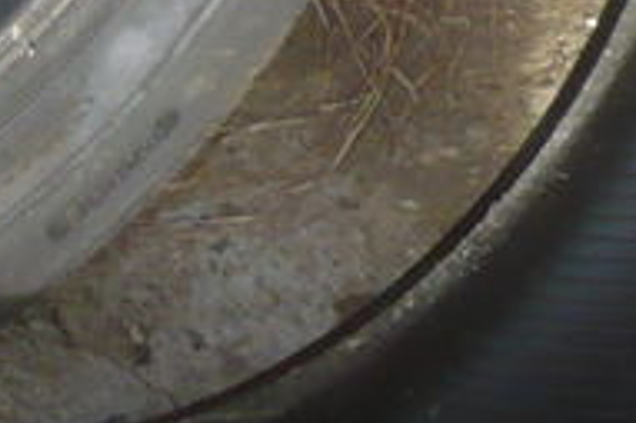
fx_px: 3371
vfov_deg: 7.0
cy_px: -340
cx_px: -400
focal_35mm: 191
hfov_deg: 10.3
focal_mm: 5.8
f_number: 2.8
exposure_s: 1/160
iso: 200
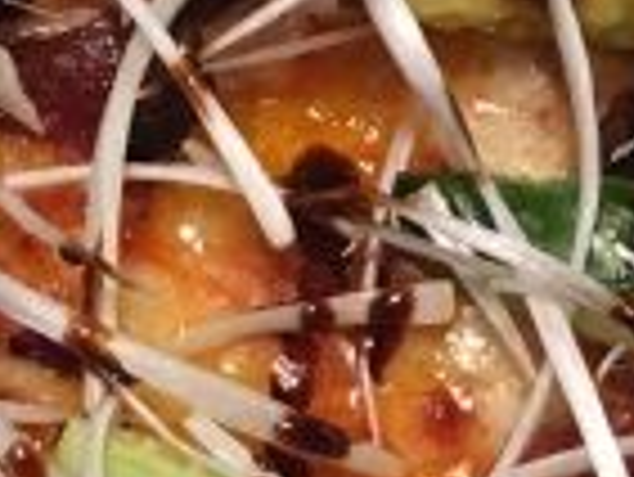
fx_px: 2640
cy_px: 592
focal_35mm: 144
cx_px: 198
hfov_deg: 13.7
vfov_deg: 10.1
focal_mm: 4.15
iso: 200
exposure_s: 1/20
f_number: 2.2
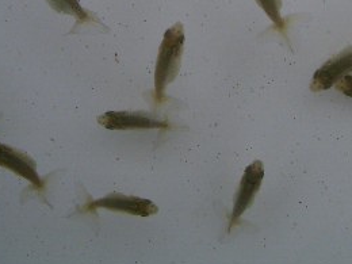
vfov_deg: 16.7
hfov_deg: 21.9
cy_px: -11
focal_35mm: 86
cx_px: 352
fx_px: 875
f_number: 4.3
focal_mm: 5.8
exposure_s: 1/400
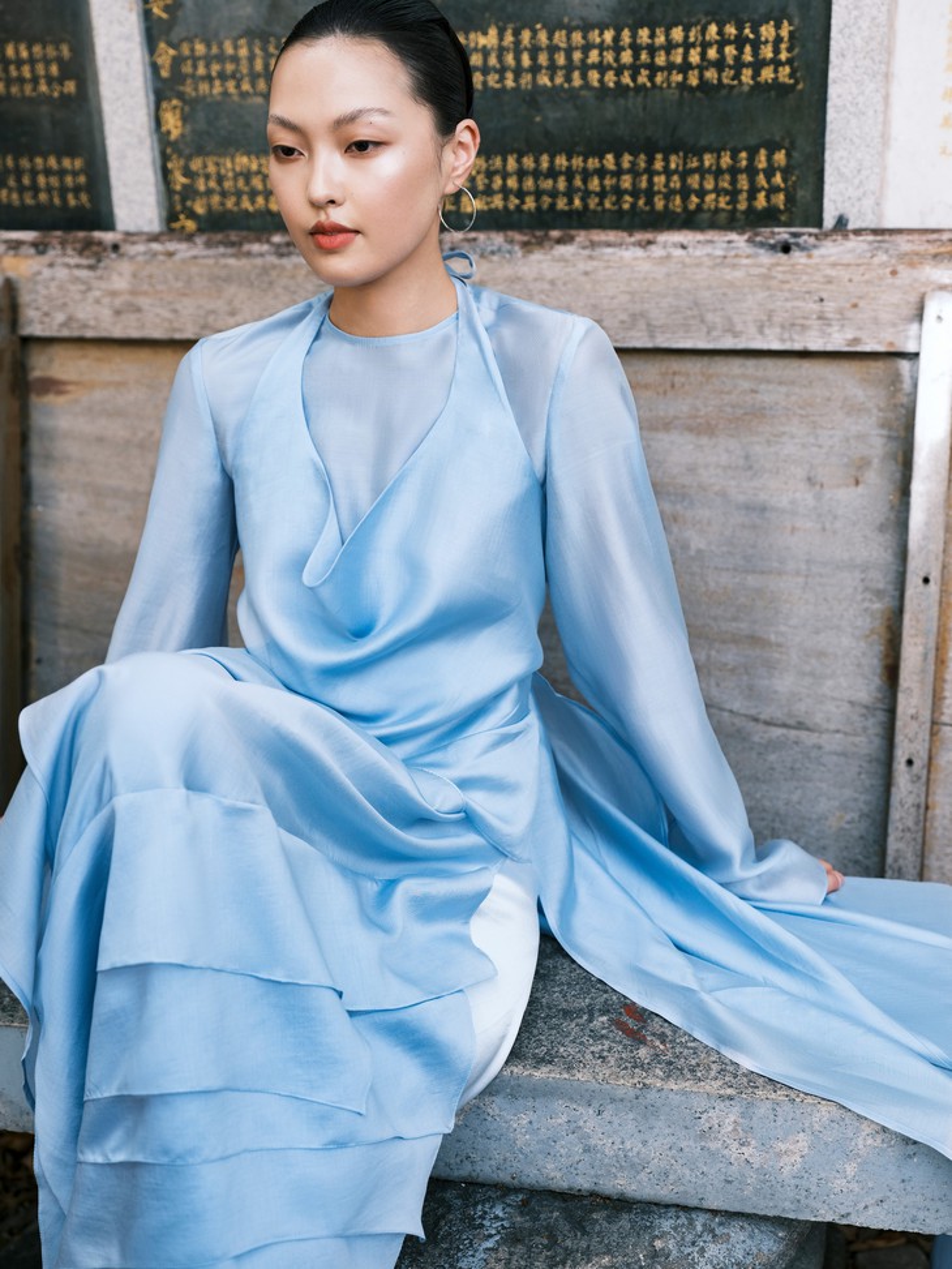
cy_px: 634
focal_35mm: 45
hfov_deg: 32.2
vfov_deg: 42.1
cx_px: 476
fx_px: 1650
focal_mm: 57.5
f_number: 5
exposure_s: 1/250
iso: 800
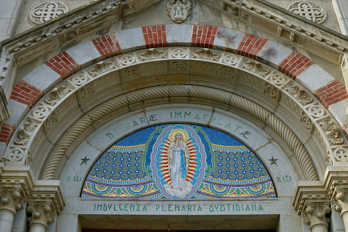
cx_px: 177
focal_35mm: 54
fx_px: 517
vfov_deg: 25.3
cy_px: 115
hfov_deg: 37.2
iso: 200
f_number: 3.5
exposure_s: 1/1250
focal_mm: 35
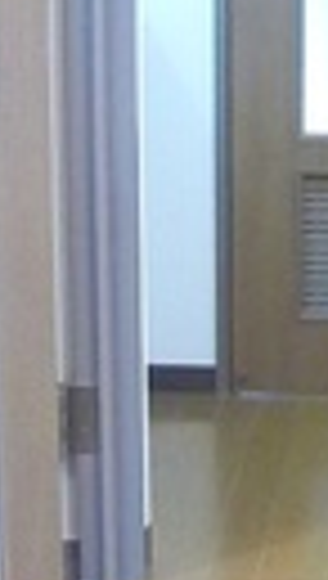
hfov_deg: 8.5
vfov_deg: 15.1
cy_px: 274
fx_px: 2186
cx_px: 420
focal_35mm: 142
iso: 400
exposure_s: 1/40
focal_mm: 5.1
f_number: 2
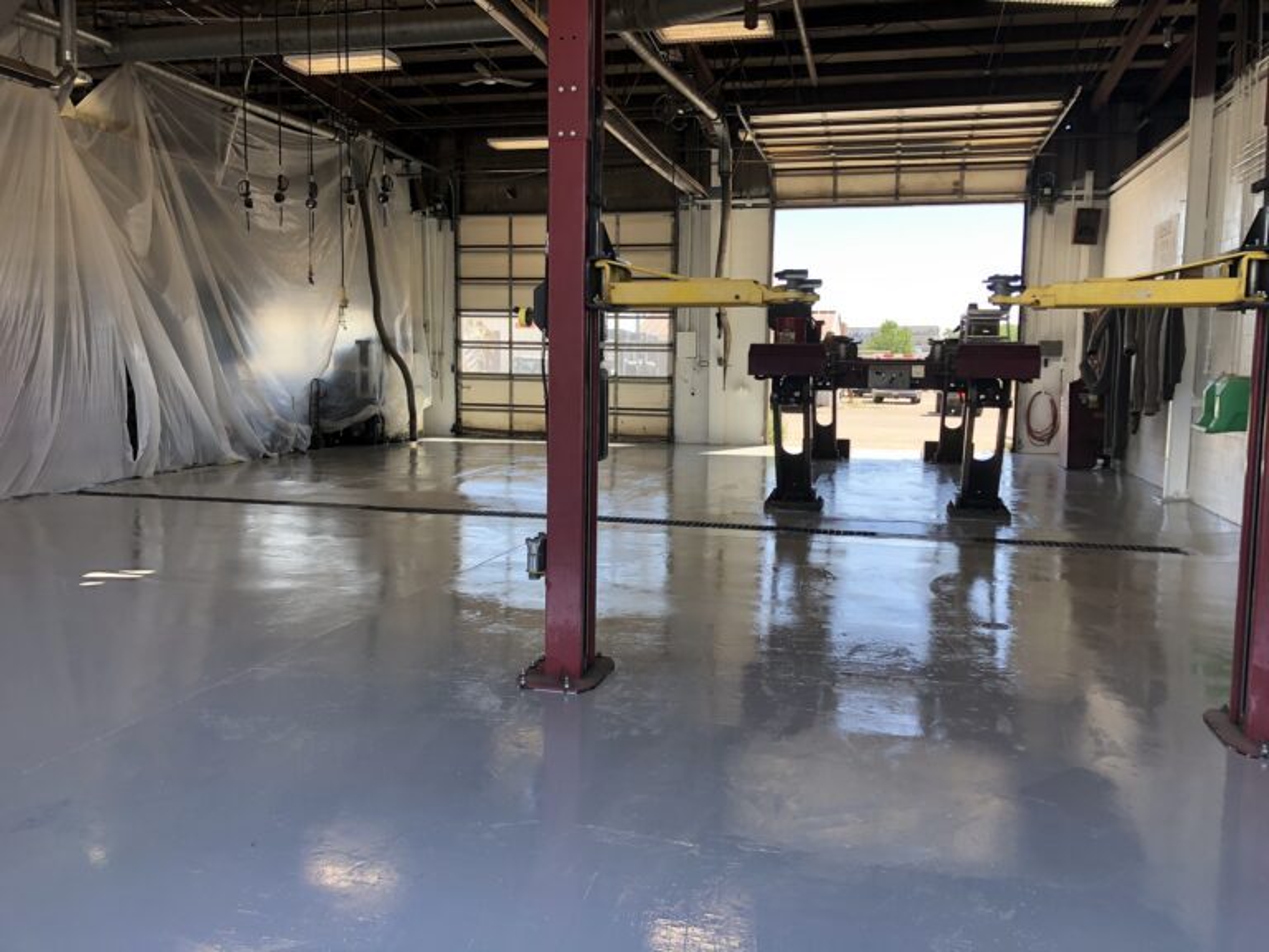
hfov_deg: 63.4
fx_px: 1026
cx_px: 634
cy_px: 476
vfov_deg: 49.7
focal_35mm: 28
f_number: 1.8
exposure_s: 1/200
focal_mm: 4
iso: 20
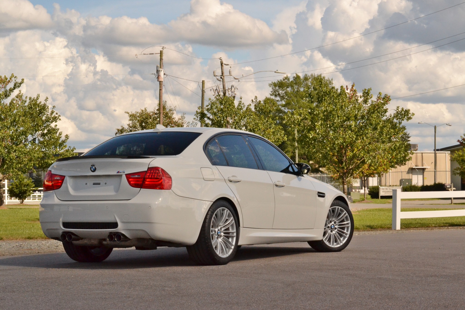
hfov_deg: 27.0
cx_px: 232
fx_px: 969
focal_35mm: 75
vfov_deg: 18.2
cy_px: 155
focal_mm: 50
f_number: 14
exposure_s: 1/800
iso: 1600
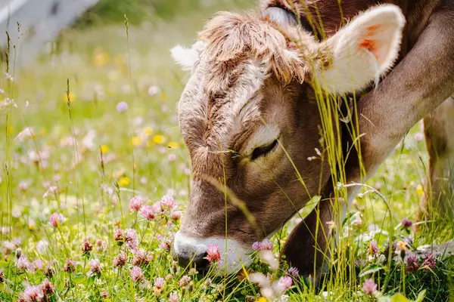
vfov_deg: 15.2
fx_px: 1135
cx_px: 227
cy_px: 151
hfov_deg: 22.6
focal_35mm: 90
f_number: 3.5
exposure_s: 1/350
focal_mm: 90
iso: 64
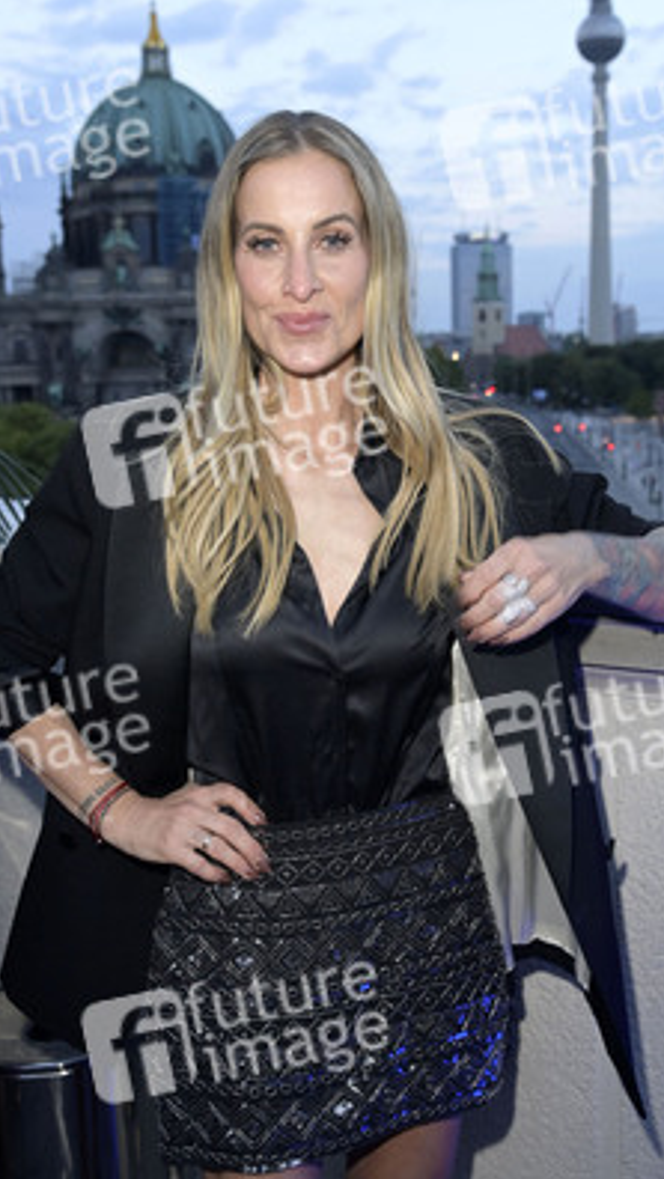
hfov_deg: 32.0
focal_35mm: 37
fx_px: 1157
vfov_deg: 54.0
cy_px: 587
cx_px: 322
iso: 1000
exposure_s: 1/100
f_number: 5
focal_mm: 35
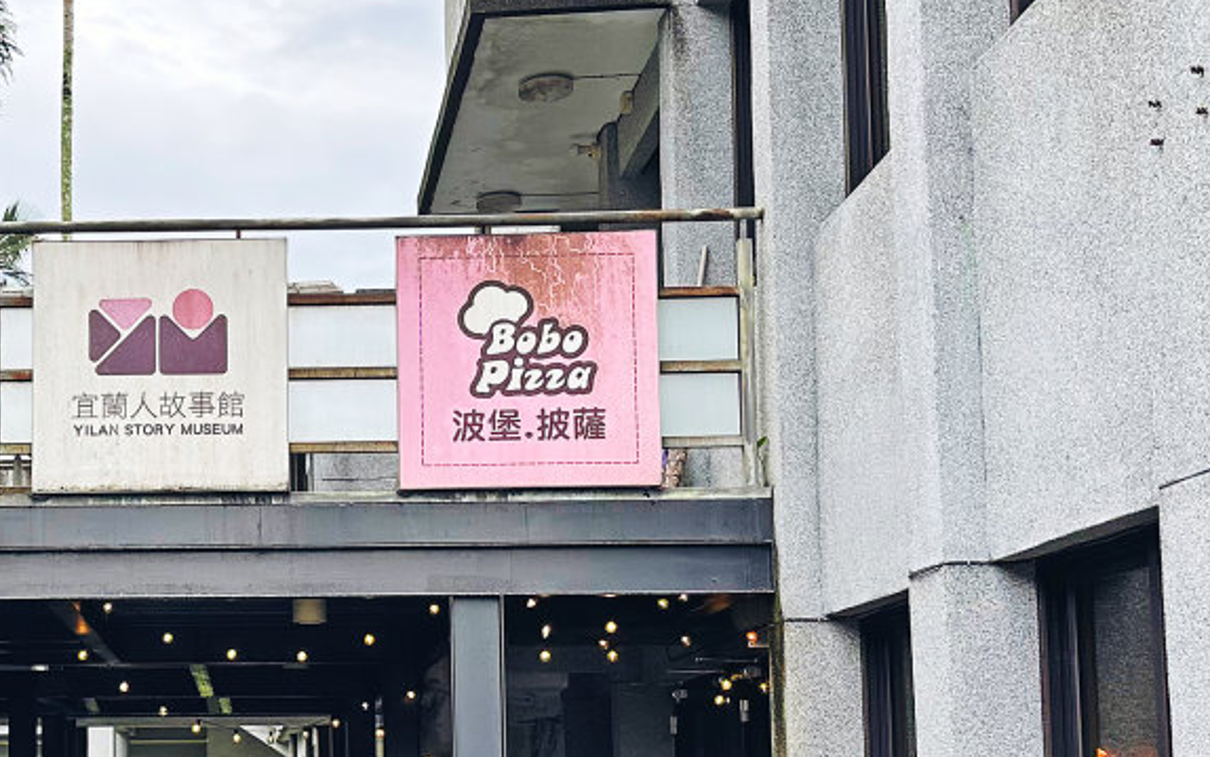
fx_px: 1946
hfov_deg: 33.2
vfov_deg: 21.7
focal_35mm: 59
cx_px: 184
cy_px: 603
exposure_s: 1/829
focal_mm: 6.86
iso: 80
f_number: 1.78
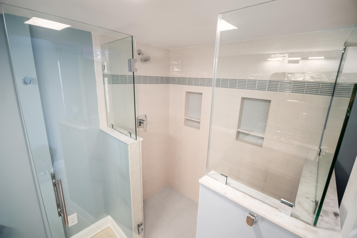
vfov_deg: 77.3
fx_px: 149
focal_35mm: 15
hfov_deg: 100.4
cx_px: 178
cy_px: 119
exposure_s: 1/200
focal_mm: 15
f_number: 5.6
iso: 400
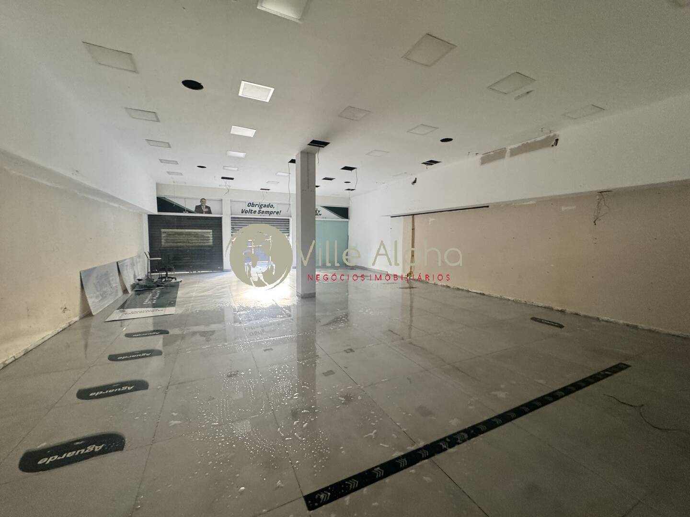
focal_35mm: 14
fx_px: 279
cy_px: 258
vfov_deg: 85.7
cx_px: 345
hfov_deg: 102.1
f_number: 2.2
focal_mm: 2.22
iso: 320
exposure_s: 1/69
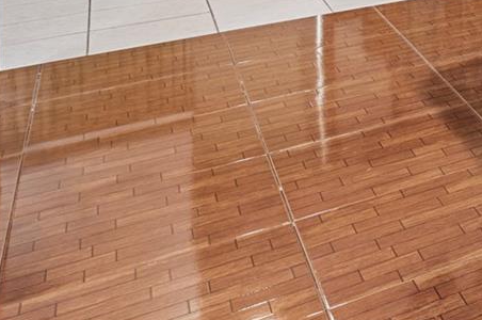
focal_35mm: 68
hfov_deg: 17.8
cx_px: 1013
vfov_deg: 16.4
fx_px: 909
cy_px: -276
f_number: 8
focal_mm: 15
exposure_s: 1/2
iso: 500
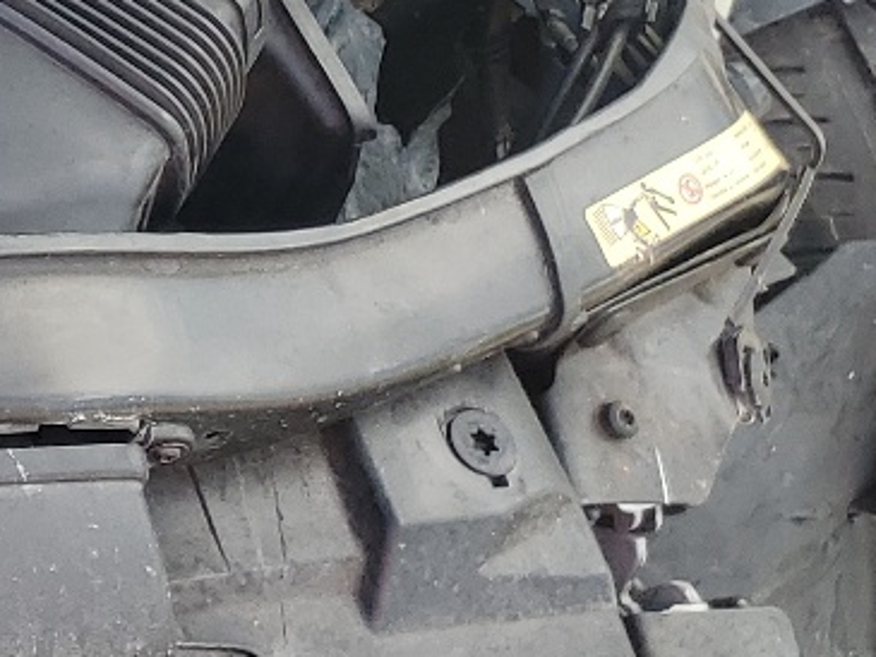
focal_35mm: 114
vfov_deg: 12.3
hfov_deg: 14.9
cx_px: -739
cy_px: -374
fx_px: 2886
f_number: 1.5
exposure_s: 1/455
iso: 50
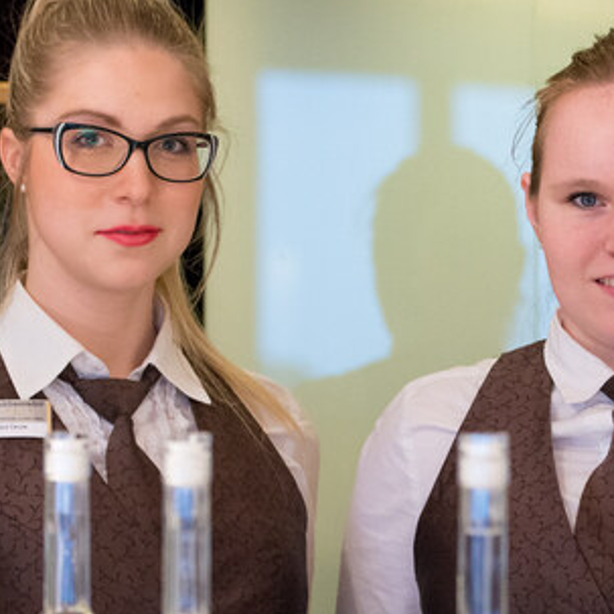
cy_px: 442
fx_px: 4736
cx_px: 628
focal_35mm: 236
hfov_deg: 7.4
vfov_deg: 7.4
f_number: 4.5
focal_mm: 105
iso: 3200
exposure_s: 1/80
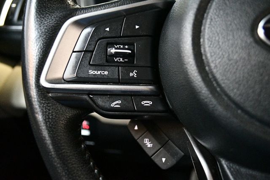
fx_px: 225
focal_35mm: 30
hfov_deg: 62.0
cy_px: 90
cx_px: 135
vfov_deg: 43.6
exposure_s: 1/60
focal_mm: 20
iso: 8000
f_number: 3.8
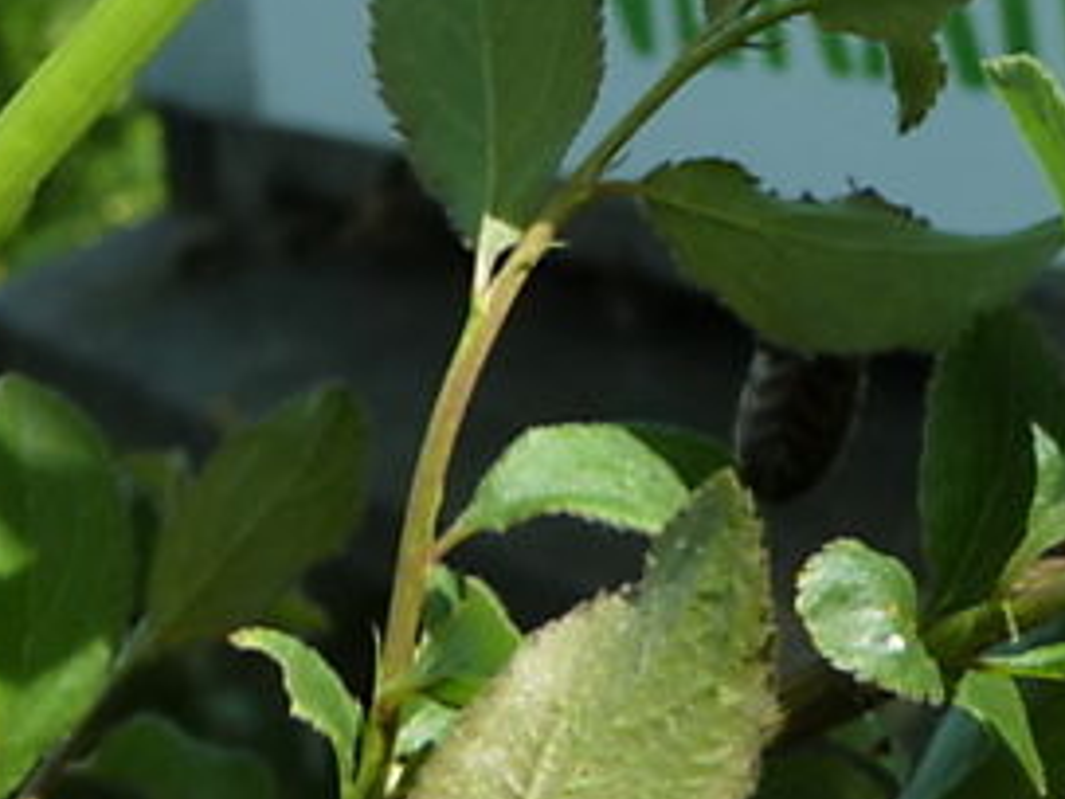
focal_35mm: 94
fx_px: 2892
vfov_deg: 14.9
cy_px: -313
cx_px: 509
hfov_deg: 20.9
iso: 125
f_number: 4
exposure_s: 1/200
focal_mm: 5.3
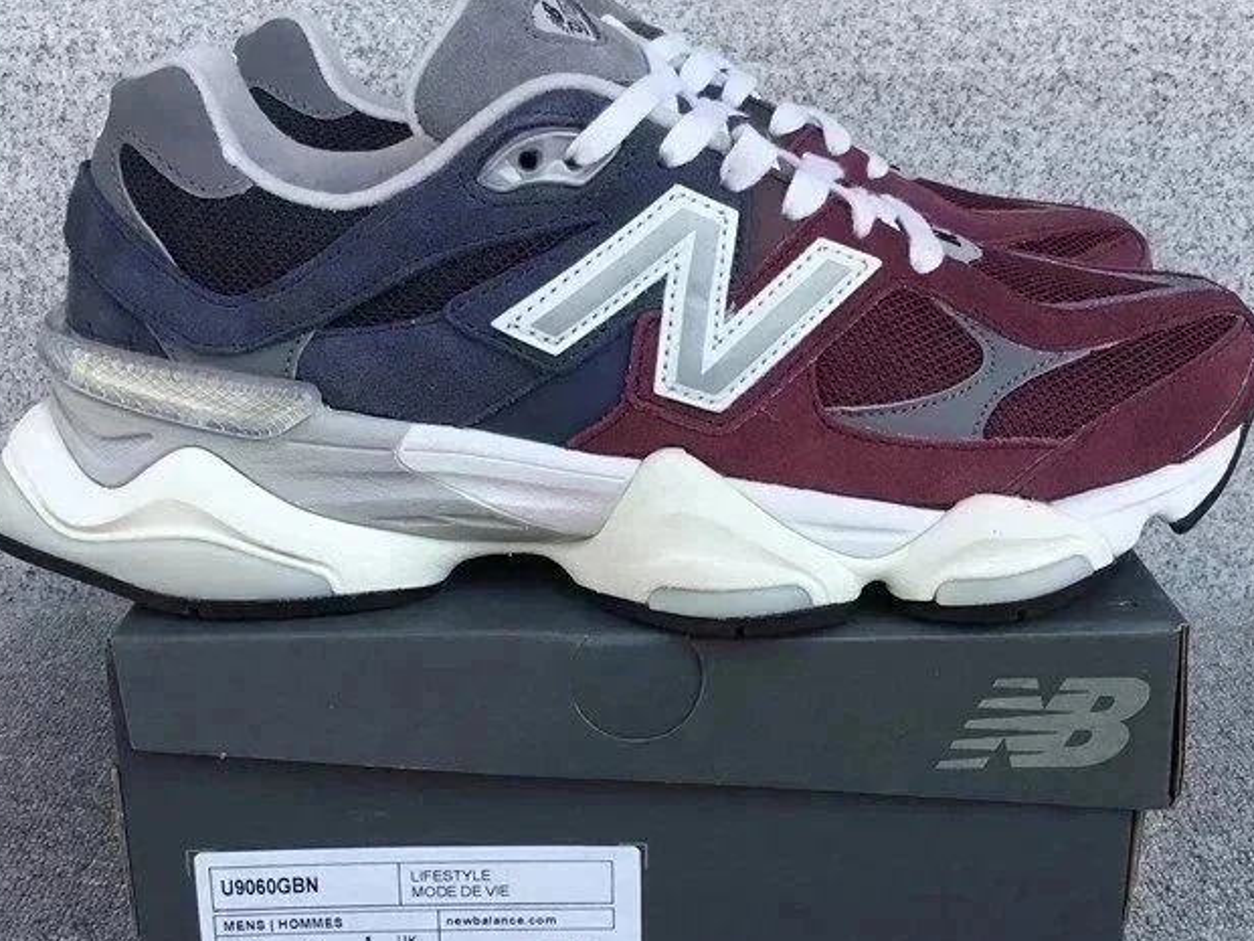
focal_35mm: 45
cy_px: 517
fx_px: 1630
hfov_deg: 42.1
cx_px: 653
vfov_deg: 32.2
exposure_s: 1/452
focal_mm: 3.3
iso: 25
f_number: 2.4
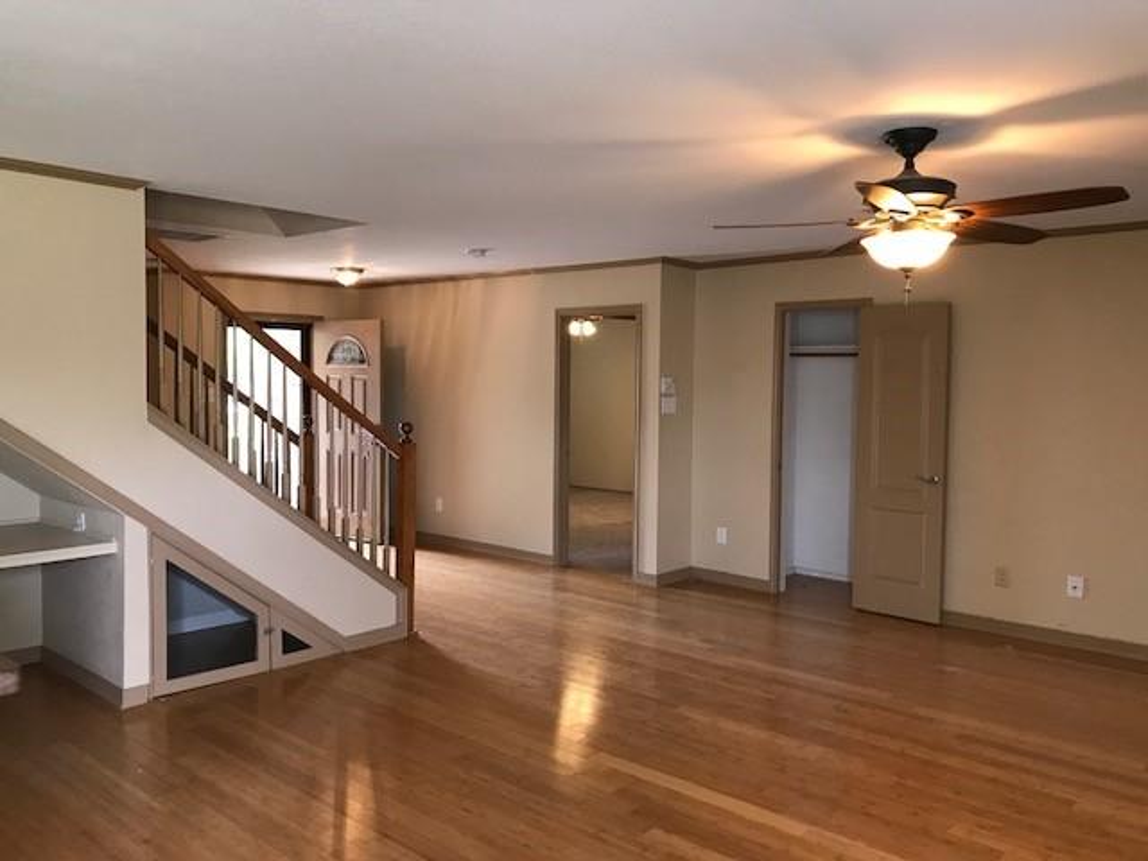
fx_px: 929
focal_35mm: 28
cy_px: 430
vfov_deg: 49.7
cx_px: 574
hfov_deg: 63.4
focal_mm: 3.99
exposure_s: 1/20
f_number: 1.8
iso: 40
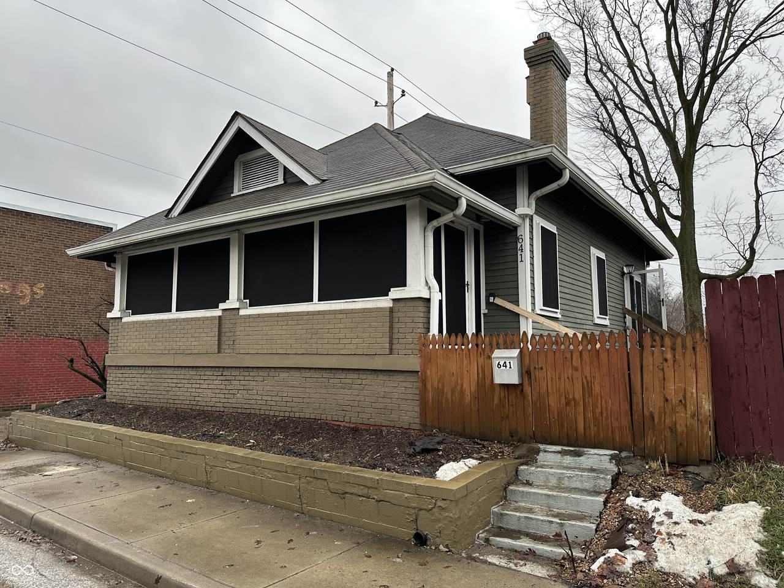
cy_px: 294
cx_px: 392
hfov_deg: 71.6
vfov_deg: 56.8
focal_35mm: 24
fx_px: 544
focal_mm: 6.86
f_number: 1.78
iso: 100
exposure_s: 1/121
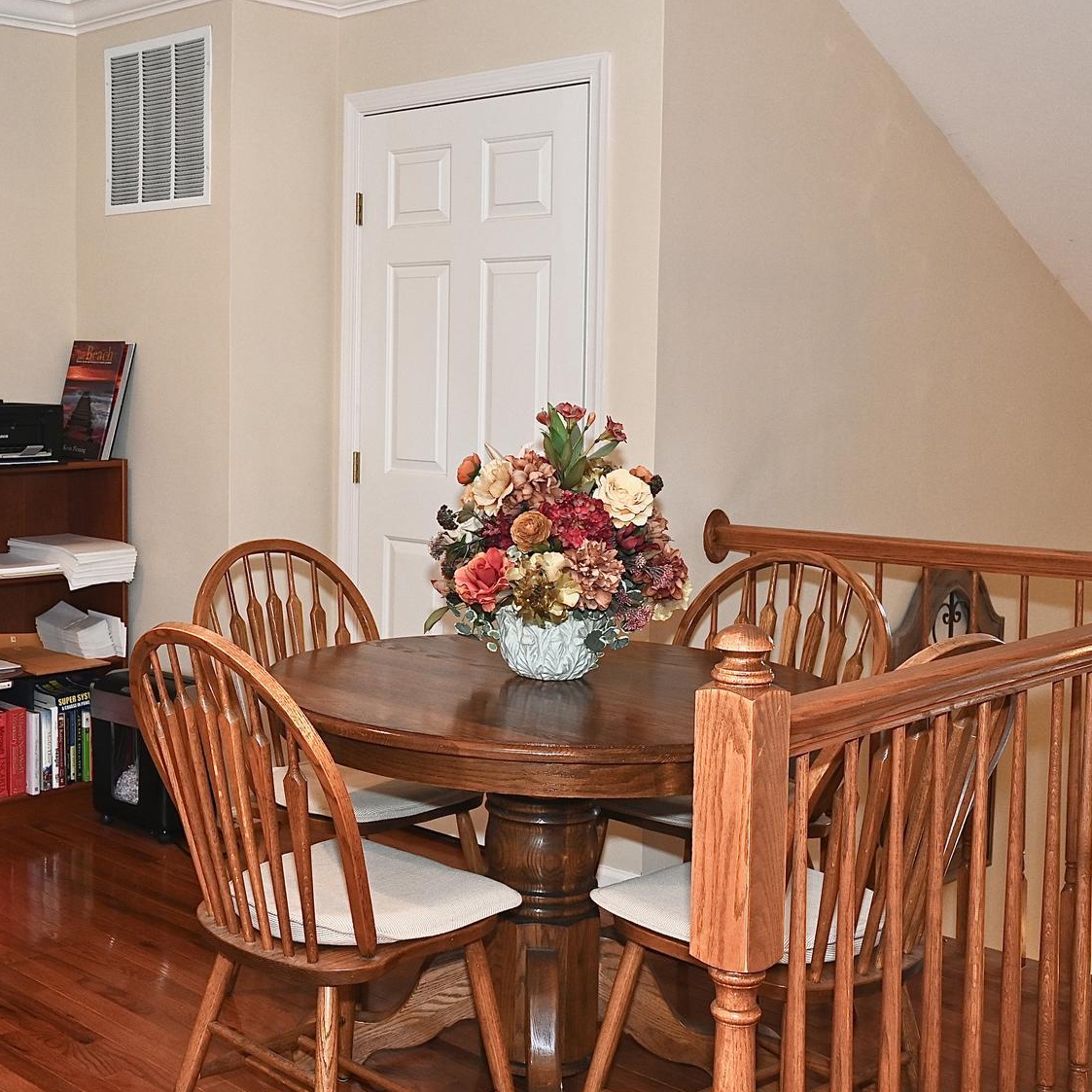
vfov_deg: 35.3
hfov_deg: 34.6
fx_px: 1713
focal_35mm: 48
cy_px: 495
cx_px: 267
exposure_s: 1/30
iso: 1000
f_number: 10
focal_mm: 31
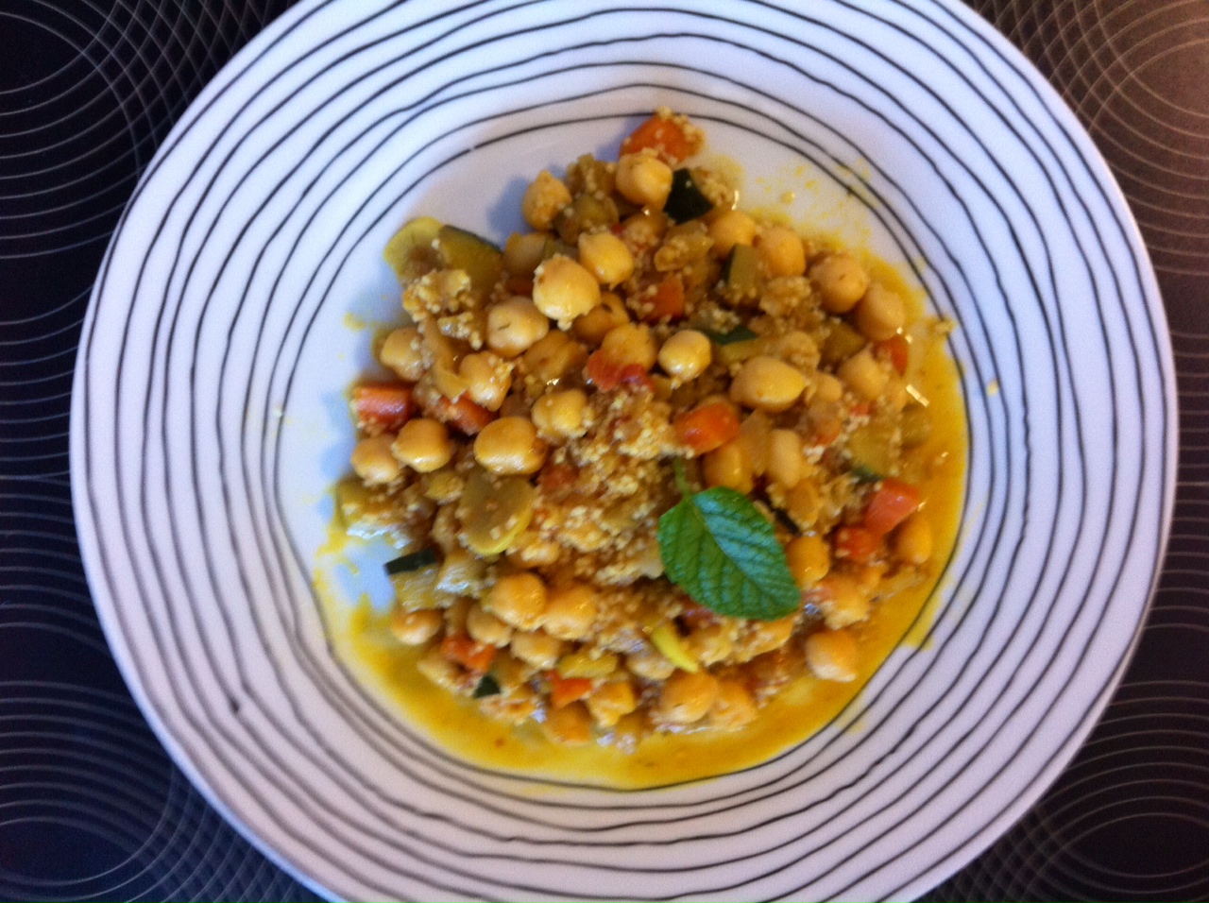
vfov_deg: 40.6
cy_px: 452
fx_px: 1221
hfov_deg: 52.7
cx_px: 604
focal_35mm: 35
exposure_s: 1/15
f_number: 2.8
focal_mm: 3.85
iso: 160
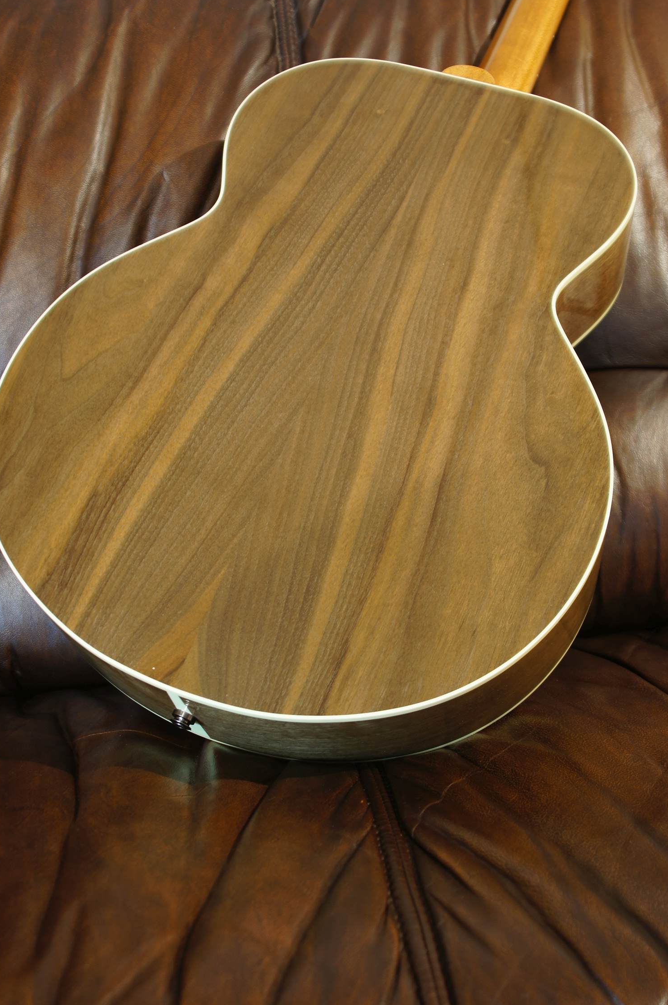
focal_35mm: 46
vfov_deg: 42.8
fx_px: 1283
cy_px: 493
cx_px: 328
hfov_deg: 29.2
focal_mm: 30
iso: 100
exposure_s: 1/5
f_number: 4.5
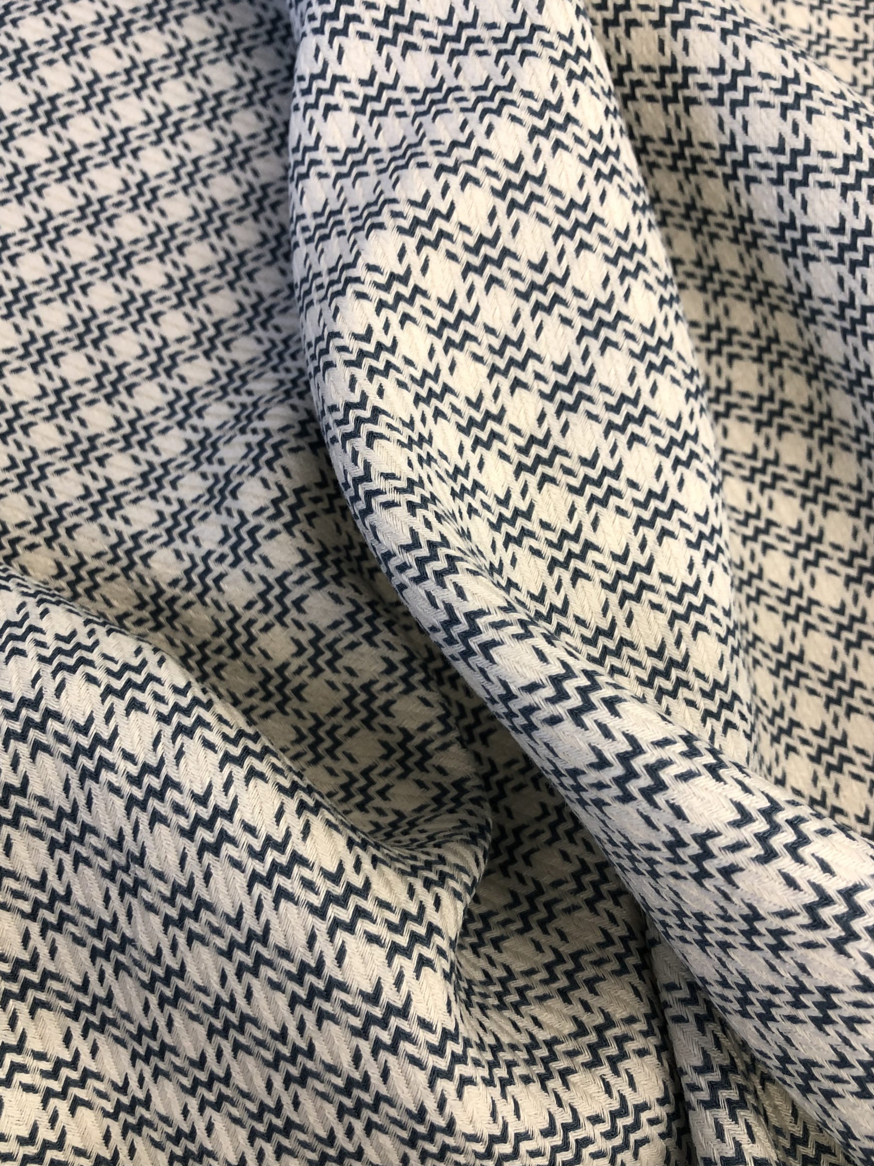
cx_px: 418
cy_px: 642
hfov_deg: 45.4
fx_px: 1044
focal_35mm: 31
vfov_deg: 58.2
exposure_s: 1/20
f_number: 1.8
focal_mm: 3.99
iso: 32
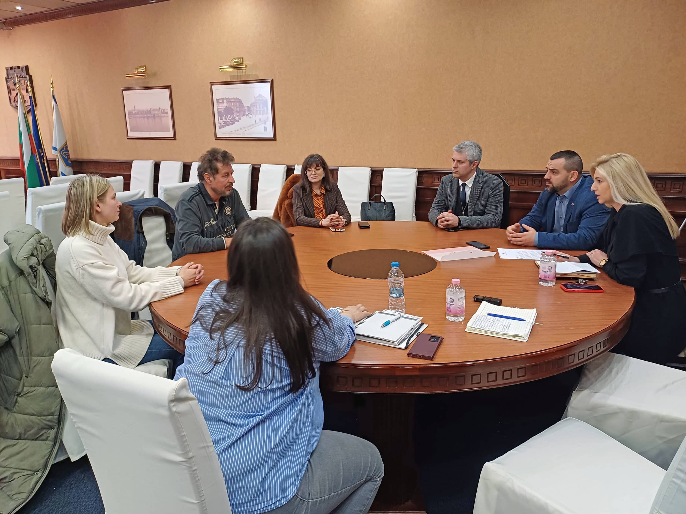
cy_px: 257
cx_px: 343
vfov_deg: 54.9
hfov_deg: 69.4
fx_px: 495
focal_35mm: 25
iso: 320
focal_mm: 4.65
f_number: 1.8
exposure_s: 1/33
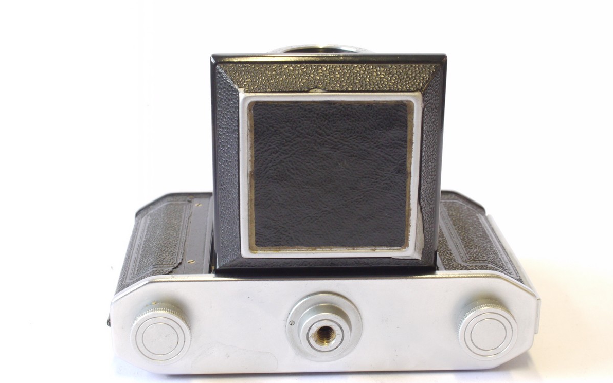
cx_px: 307
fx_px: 1069
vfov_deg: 20.3
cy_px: 194
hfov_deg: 32.0
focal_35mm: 64
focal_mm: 30
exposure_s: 1/25
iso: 800
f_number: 10
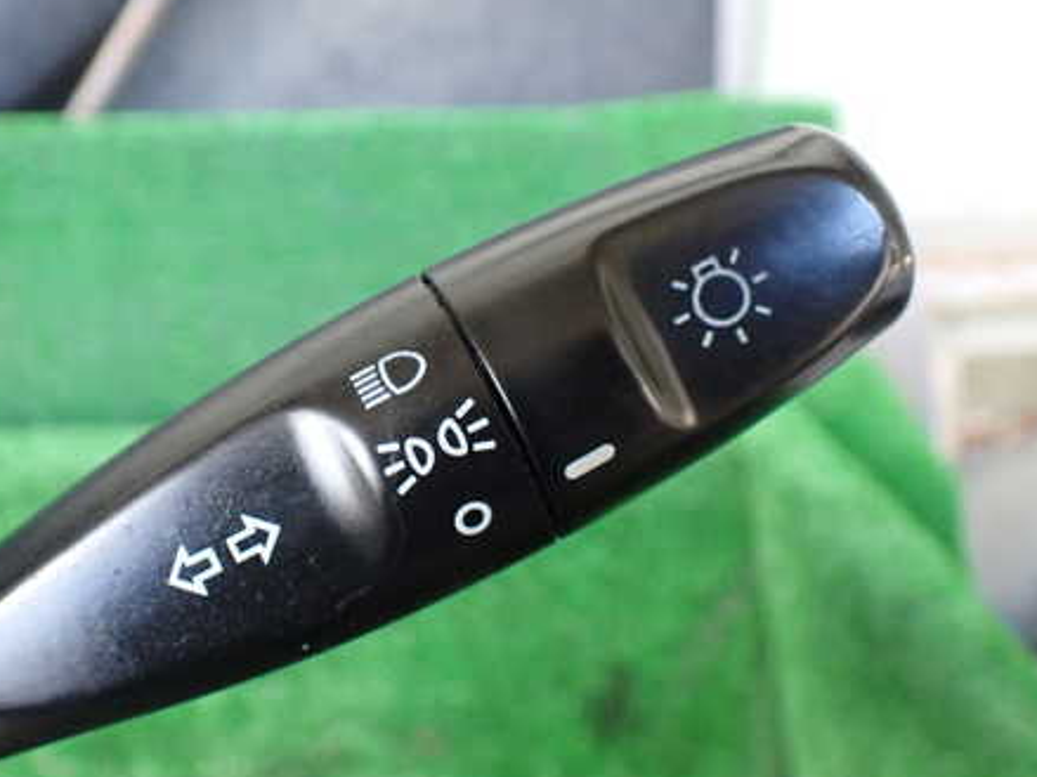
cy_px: 380
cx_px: 369
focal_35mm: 41
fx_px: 1228
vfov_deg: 35.1
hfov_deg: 45.3
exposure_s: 1/125
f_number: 2.3
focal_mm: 5.4
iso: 800
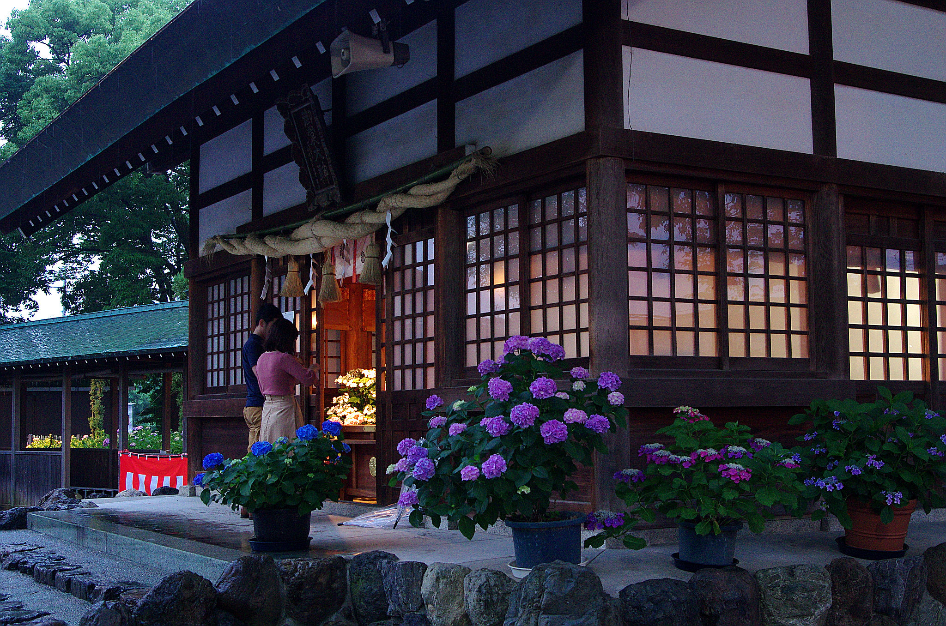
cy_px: 313
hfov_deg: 40.4
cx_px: 473
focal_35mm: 49
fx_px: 1285
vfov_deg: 27.4
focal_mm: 33
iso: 2000
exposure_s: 1/13
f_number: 4
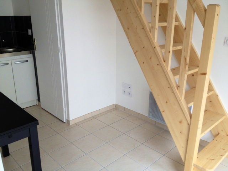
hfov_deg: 52.6
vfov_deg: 40.7
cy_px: 86
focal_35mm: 35
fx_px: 231
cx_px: 114
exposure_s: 1/120
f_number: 2.4
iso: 50
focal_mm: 4.28
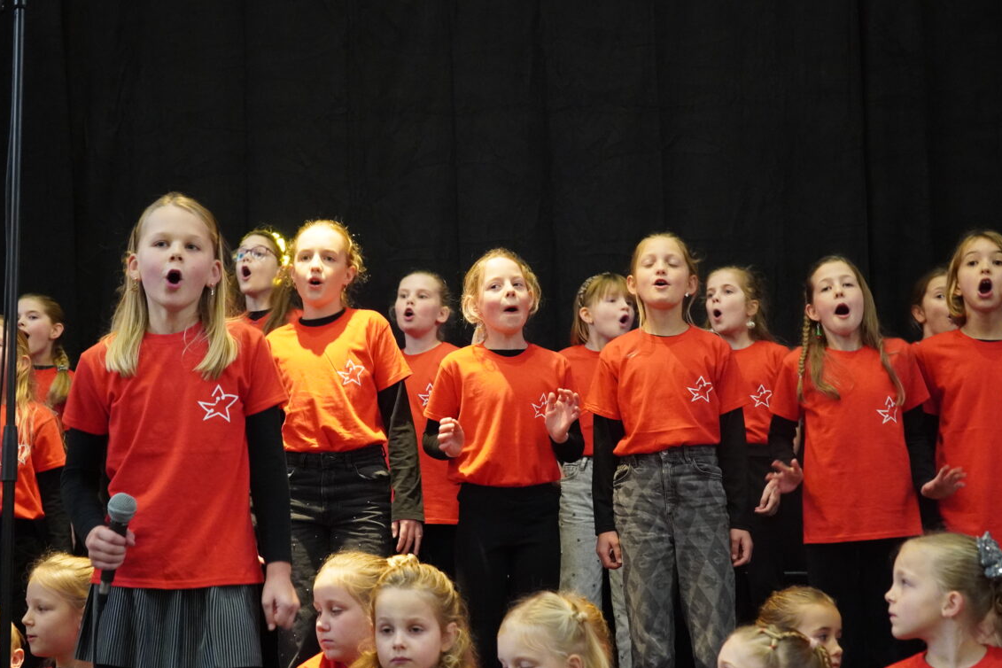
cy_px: 340
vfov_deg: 19.5
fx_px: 1948
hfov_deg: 28.8
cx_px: 493
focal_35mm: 70
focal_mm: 44
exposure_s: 1/60
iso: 5000
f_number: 4.5
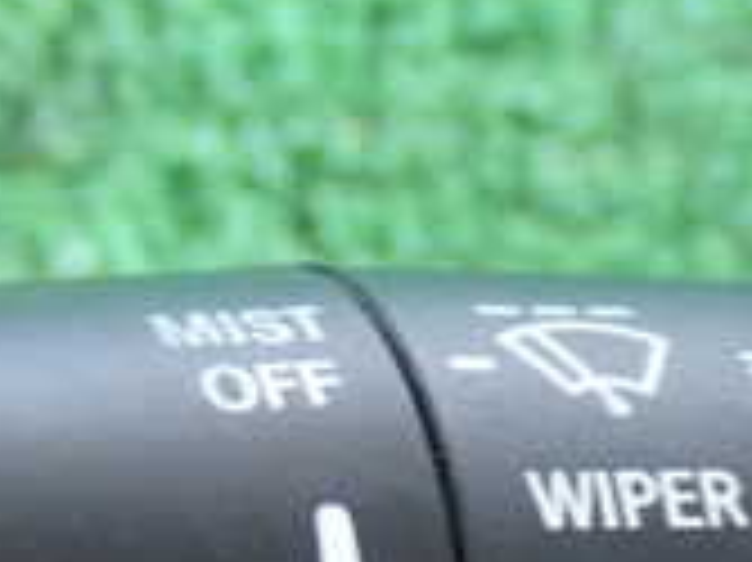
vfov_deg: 7.6
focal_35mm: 194
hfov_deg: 10.2
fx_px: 4211
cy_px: 553
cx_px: 234
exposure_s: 1/20
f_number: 3.3
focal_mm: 9.65
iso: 800
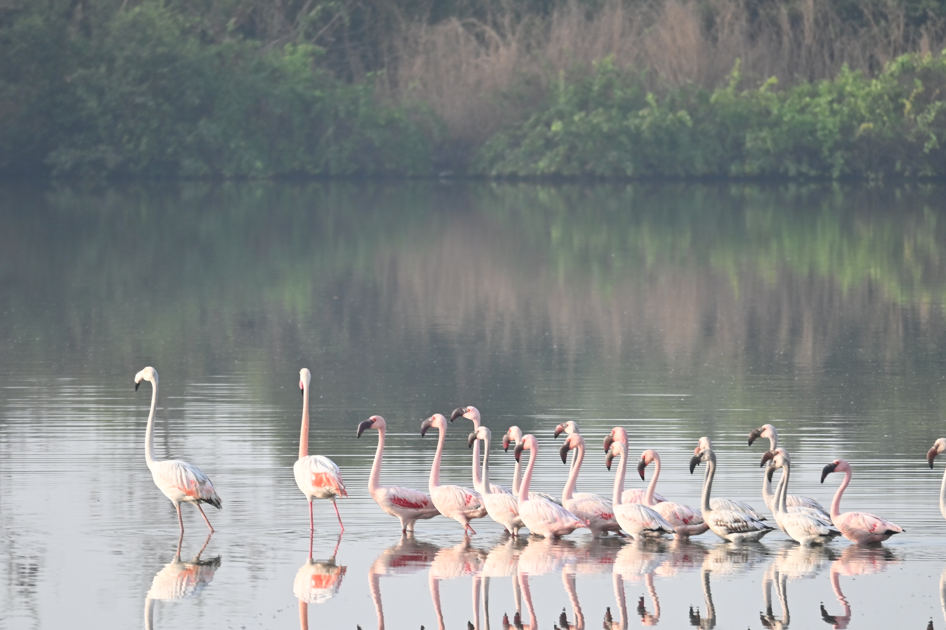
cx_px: 474
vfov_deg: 2.5
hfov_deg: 3.7
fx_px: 14478
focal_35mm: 551
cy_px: 448
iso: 250
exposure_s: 1/400
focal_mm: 250
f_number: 6.3
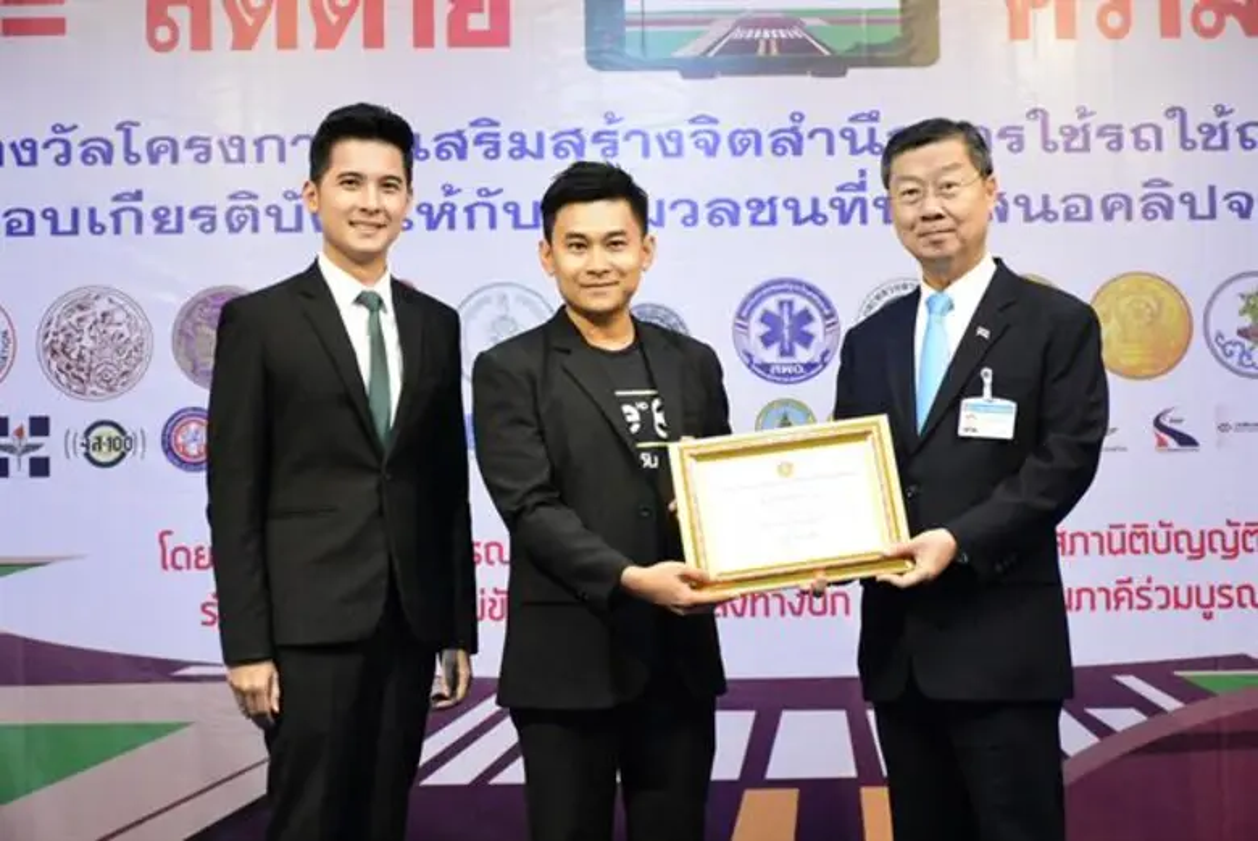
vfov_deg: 17.5
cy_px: 420
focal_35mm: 78
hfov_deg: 26.0
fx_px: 2727
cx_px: 629
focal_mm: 52
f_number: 4.8
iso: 12800
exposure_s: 1/100
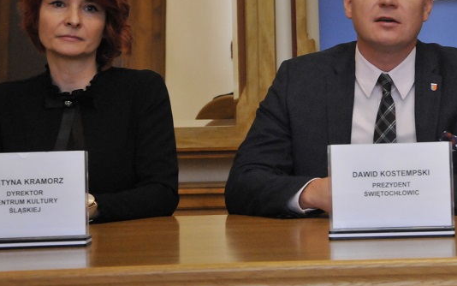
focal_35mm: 143
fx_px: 1781
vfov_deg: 9.2
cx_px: 383
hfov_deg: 14.5
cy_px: 61
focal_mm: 50
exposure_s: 1/30
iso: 1800
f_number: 5
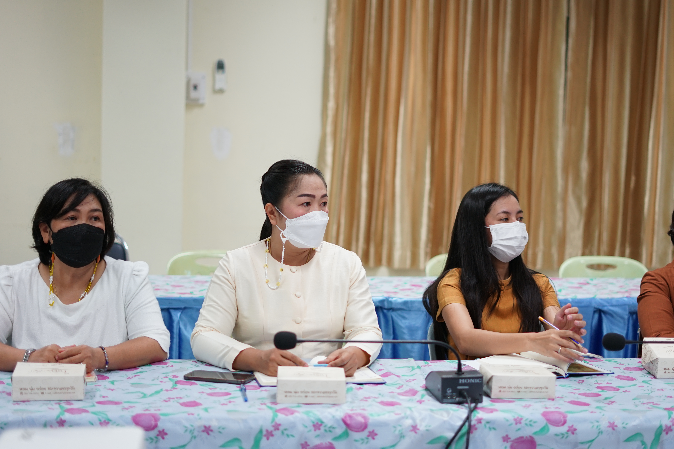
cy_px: 200
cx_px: 372
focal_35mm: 62
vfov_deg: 21.9
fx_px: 1161
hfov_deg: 32.4
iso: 400
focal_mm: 50
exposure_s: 1/200
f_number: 1.8
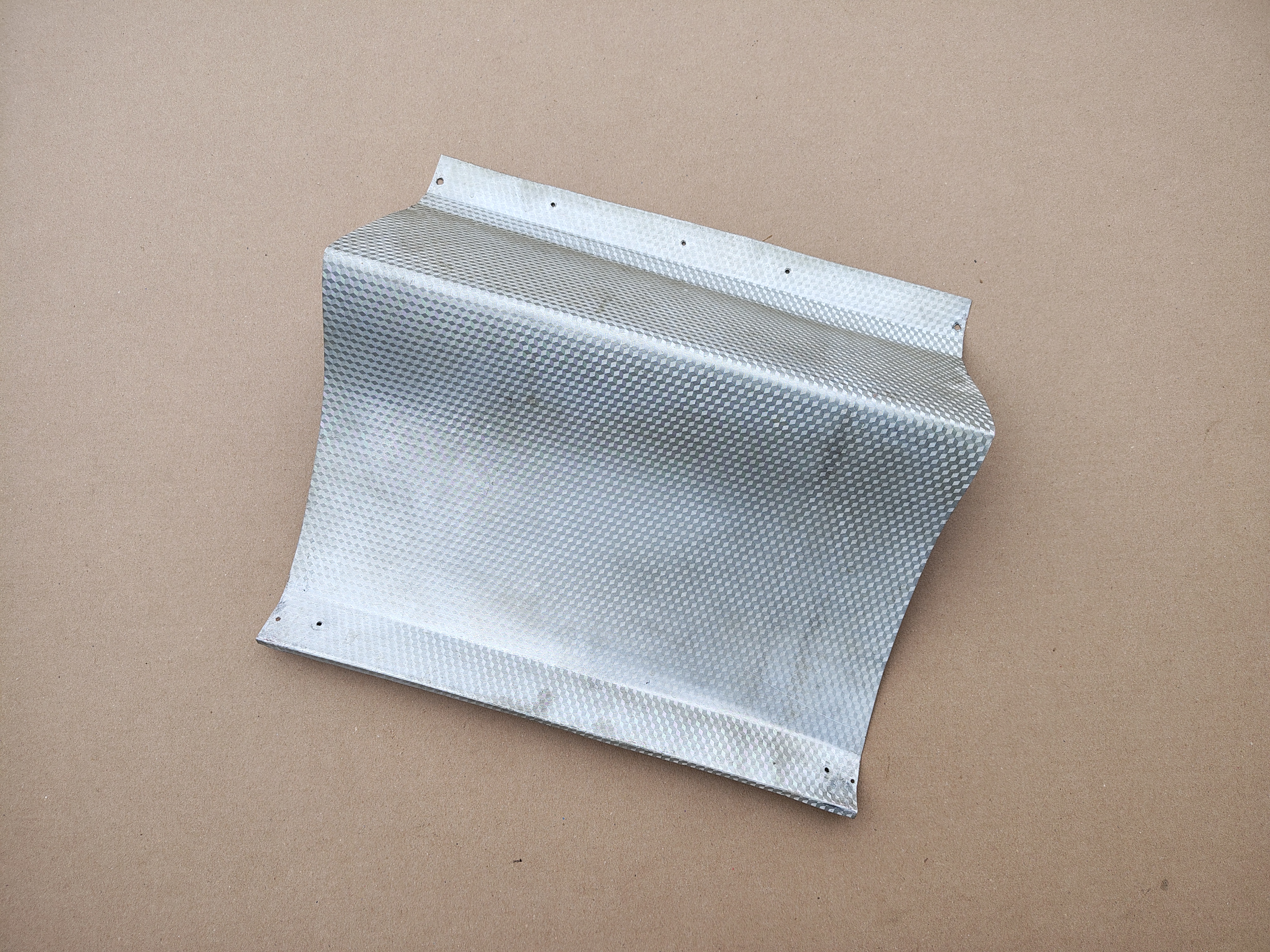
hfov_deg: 71.6
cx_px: 635
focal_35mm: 24
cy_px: 476
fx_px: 881
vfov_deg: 56.8
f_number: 1.8
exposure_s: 1/139
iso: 100
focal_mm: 5.56
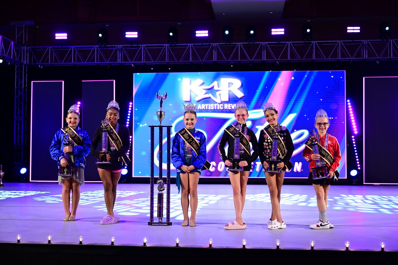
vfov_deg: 30.5
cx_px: 199
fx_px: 486
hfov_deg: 44.5
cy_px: 132
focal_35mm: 44
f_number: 3.2
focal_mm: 44
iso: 3200
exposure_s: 1/800
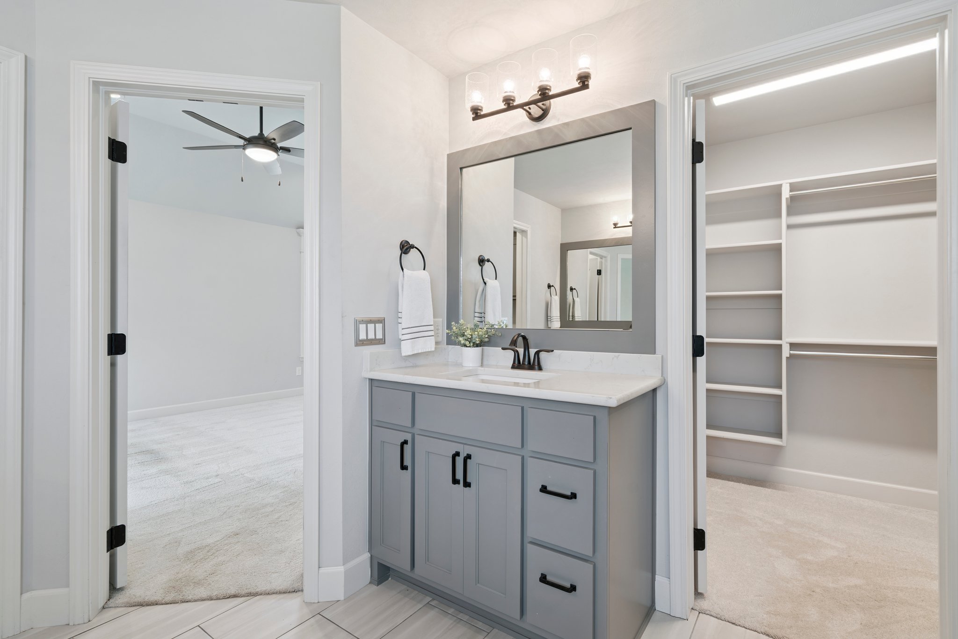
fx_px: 452
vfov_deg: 70.5
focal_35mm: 17
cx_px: 479
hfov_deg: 93.3
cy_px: 320
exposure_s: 1/8
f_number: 7.1
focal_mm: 17
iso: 200
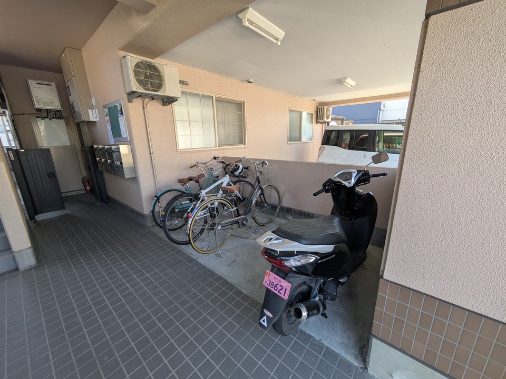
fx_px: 205
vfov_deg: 85.7
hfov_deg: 102.1
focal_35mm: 14
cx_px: 253
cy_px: 190
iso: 74
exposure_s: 1/120
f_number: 2.2
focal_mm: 1.83
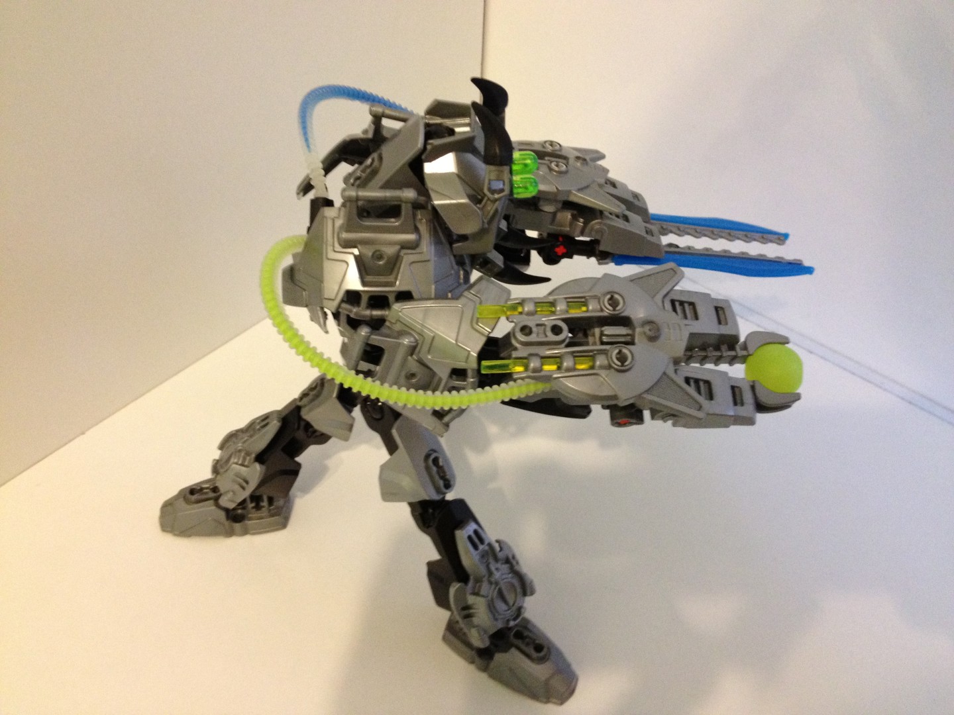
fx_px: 965
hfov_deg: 52.6
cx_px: 477
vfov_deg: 40.7
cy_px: 358
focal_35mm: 35
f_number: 2.4
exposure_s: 1/20
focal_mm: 4.28
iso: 320
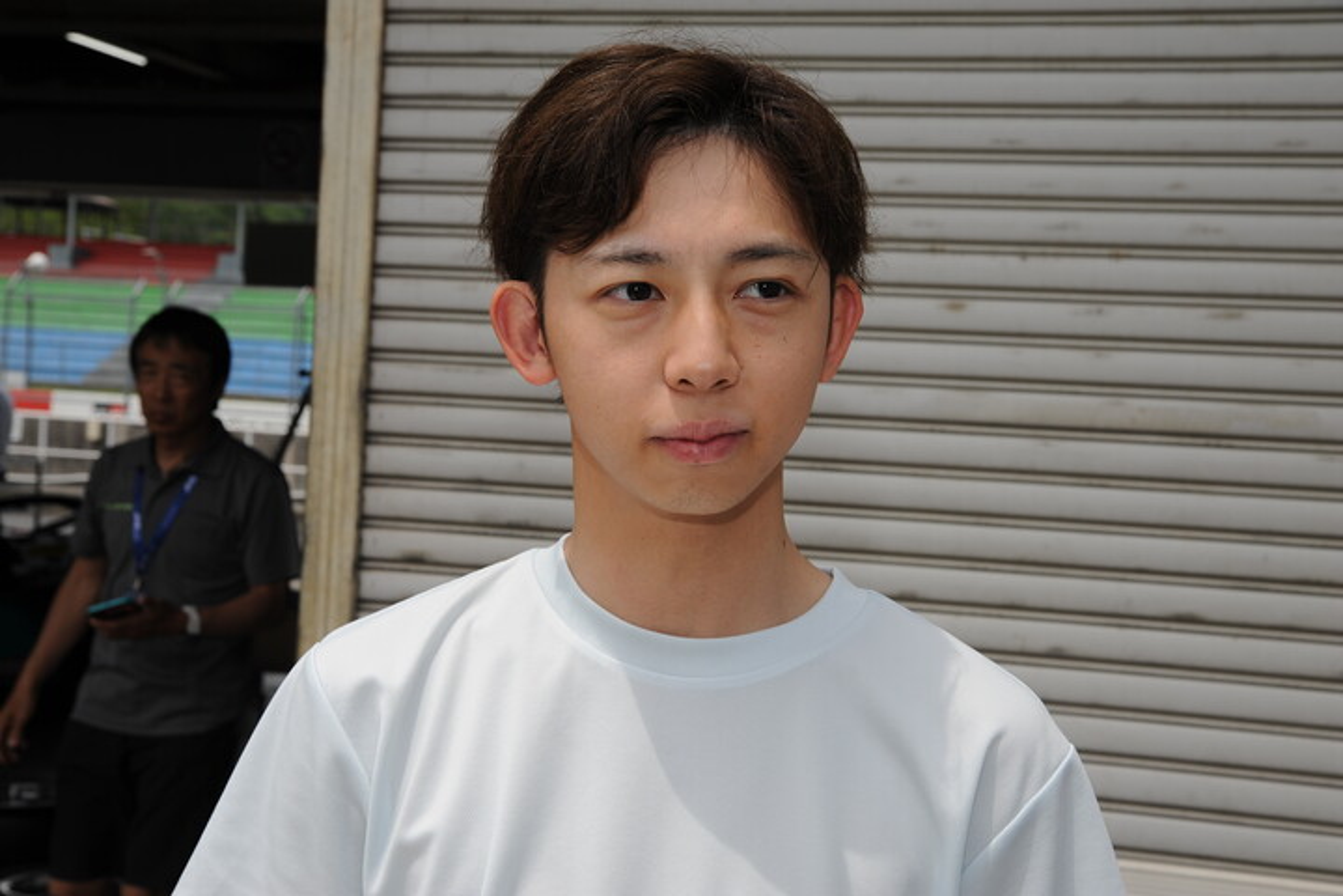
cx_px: 672
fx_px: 2313
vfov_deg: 21.9
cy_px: 448
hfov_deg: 32.4
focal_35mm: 62
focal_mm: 62
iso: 200
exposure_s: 1/250
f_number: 13
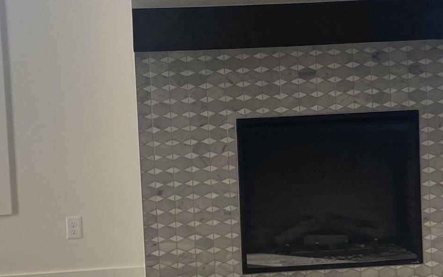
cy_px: 121
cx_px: 240
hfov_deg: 23.3
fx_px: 1075
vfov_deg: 14.7
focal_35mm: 89
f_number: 1.8
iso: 32
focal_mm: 4.25
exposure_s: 1/254
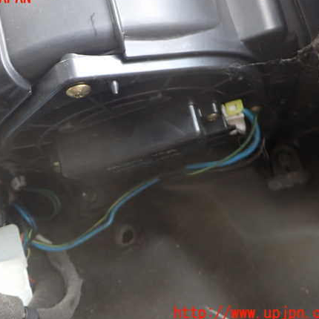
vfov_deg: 44.9
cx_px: 119
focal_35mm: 37
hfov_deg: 44.5
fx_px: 386
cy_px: 156
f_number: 2.3
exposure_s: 1/30
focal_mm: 5.4
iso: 320
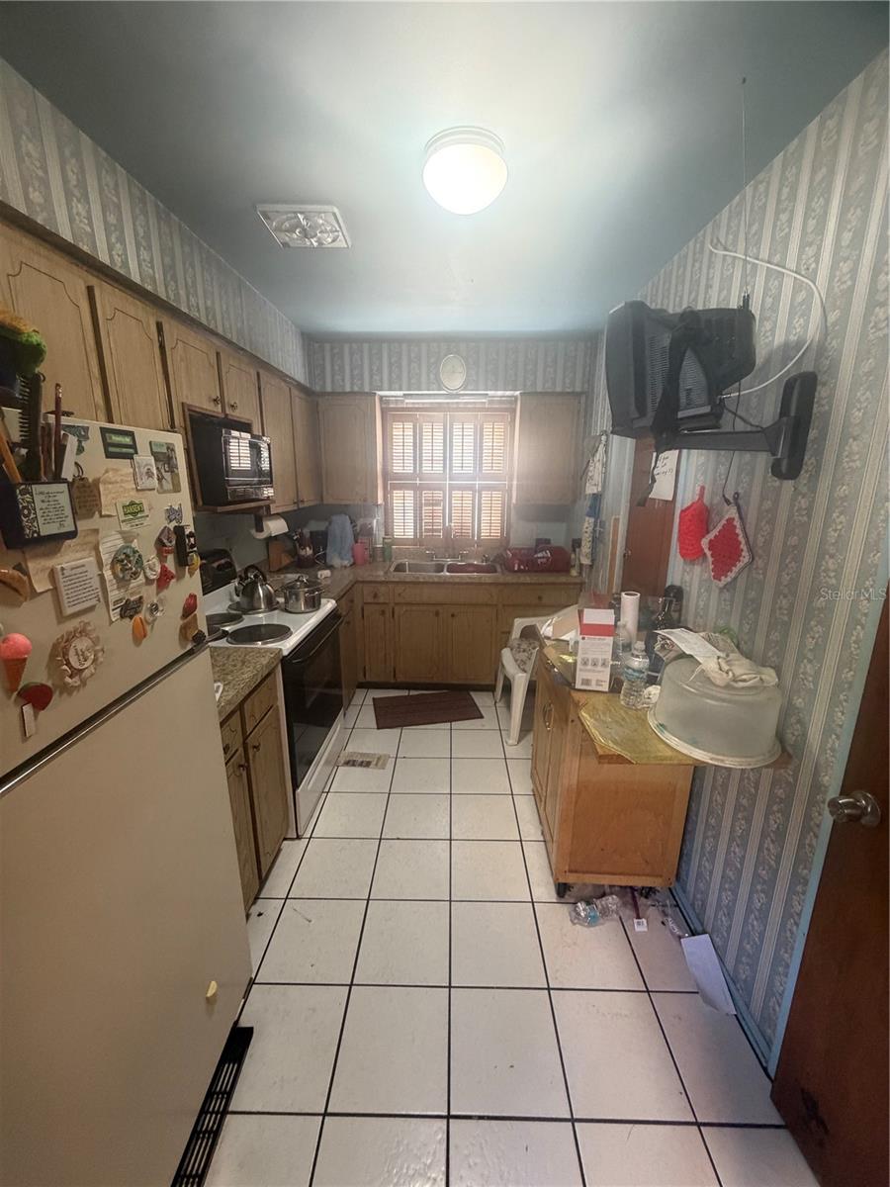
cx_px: 445
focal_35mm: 14
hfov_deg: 85.7
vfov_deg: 102.1
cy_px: 594
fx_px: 480
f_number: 2.2
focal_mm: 2.22
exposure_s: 1/60
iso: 320
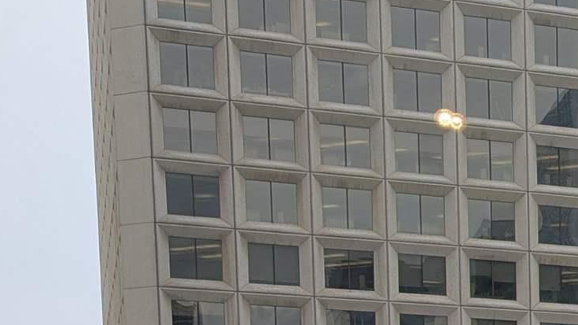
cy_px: 788
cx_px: 802
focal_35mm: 109
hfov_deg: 18.0
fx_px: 1670
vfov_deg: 9.8
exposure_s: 1/168
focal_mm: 6.9
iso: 21
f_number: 1.68
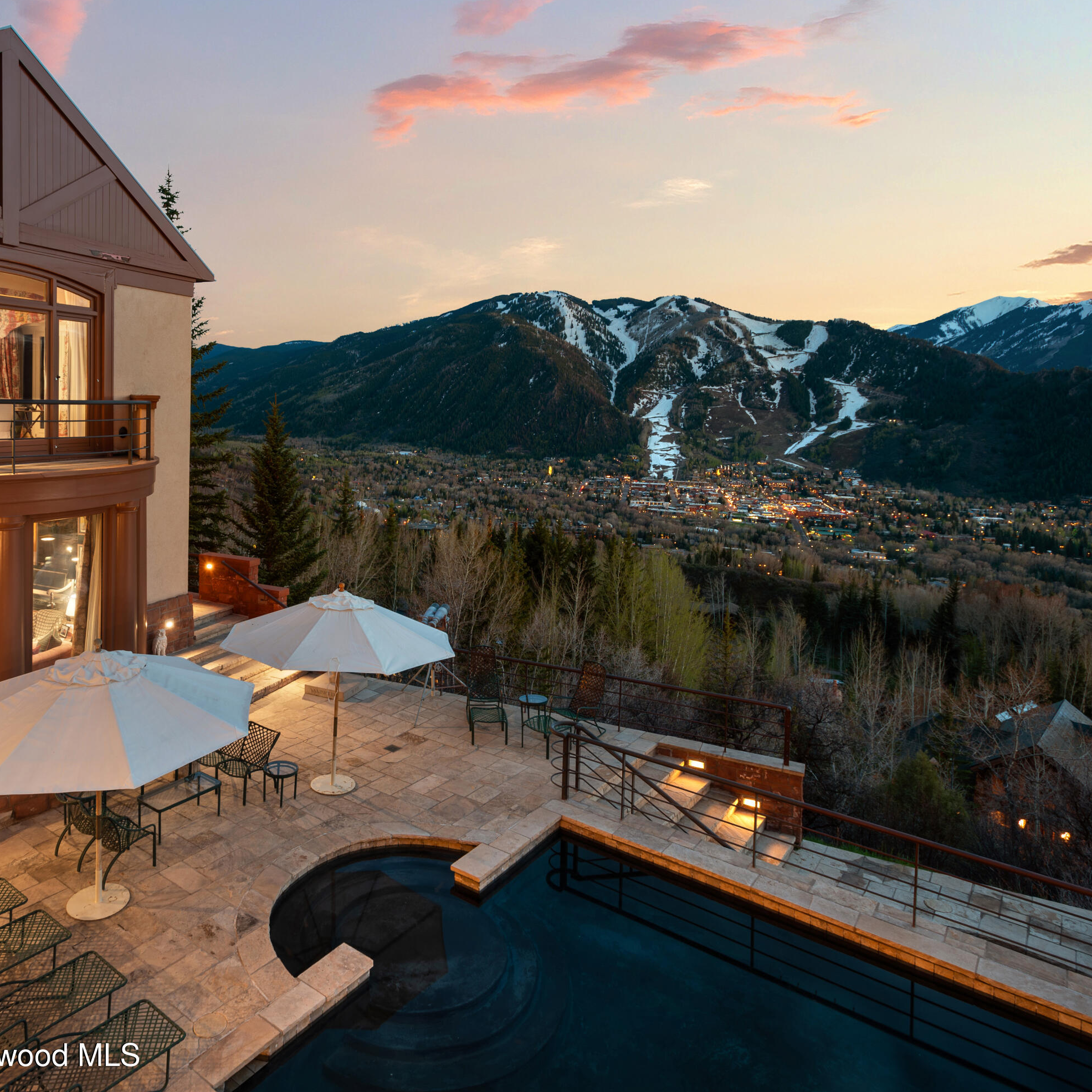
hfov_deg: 68.4
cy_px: 551
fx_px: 785
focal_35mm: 22
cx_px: 399
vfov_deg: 69.6
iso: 100
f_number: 7.1
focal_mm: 17
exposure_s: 10
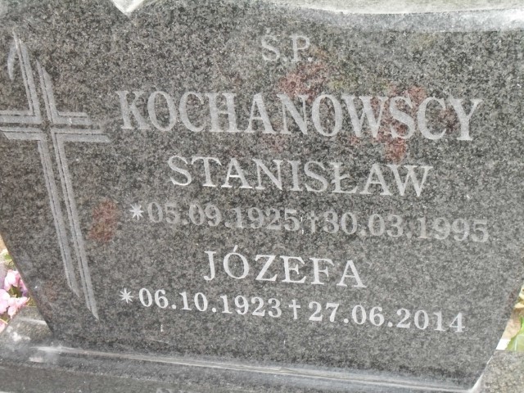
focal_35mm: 66
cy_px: 196
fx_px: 999
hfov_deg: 29.4
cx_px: 262
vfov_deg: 22.3
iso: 240
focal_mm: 11.7
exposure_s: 1/60
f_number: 4.6
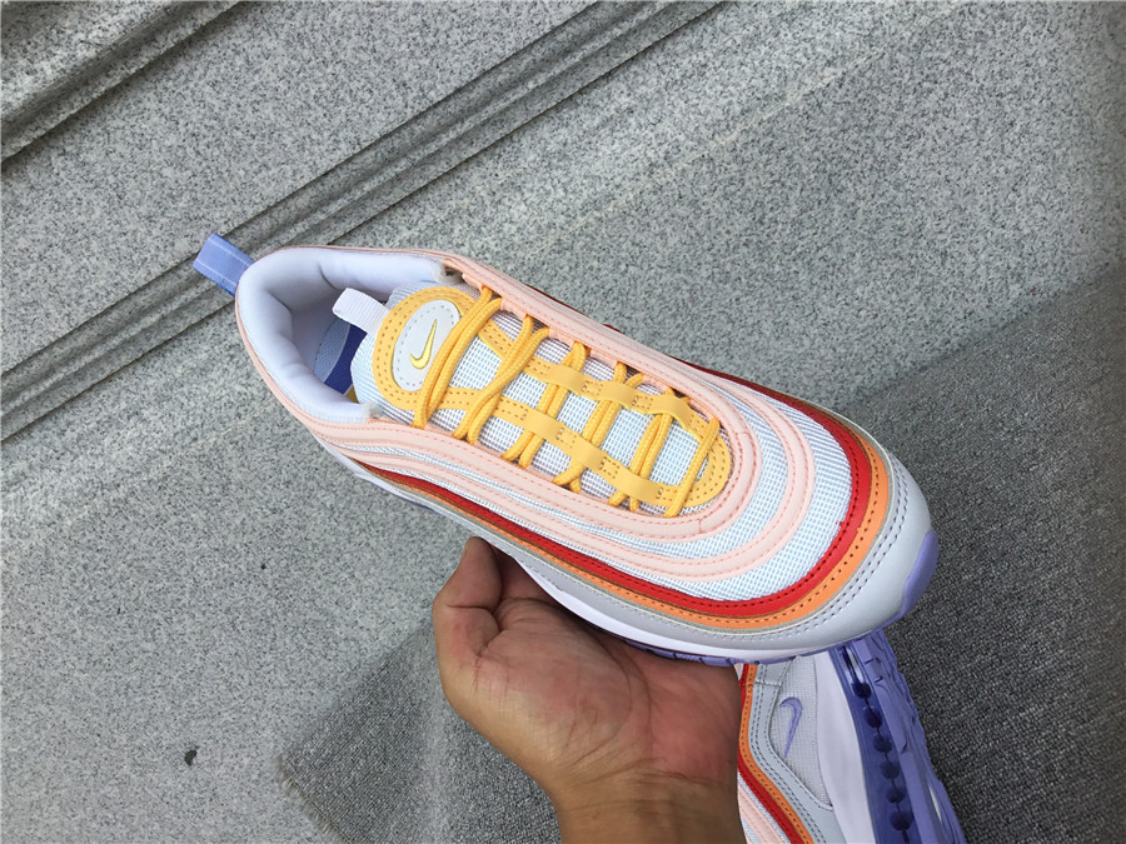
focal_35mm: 31
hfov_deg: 58.4
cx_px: 563
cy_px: 422
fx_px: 1008
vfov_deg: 45.4
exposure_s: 1/382
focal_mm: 3.3
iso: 25
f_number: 2.4
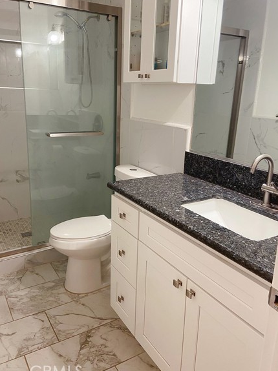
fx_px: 311
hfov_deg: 48.2
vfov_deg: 61.6
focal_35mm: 29
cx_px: 130
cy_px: 174
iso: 200
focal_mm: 4.25
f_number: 1.8
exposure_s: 1/60
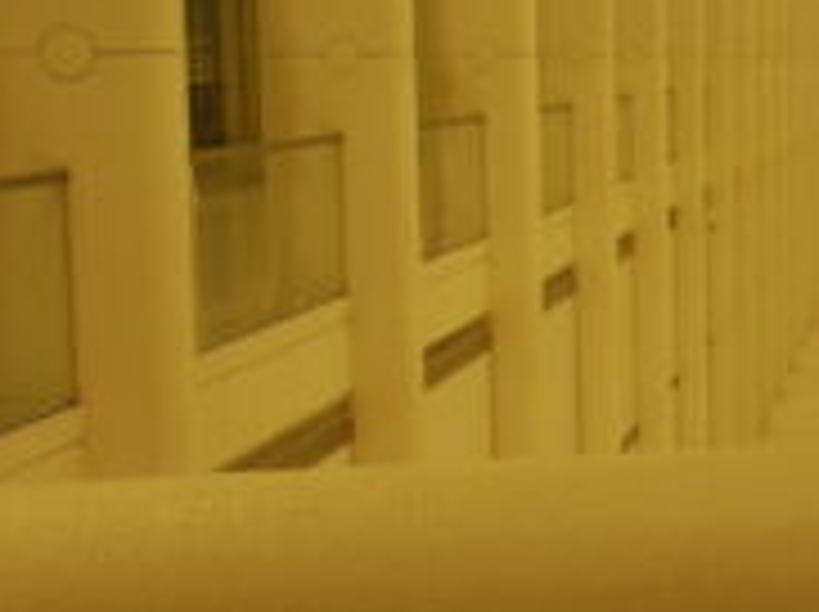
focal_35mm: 77
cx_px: 954
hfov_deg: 23.4
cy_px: 328
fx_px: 1819
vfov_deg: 19.1
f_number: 7.1
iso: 400
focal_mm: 18
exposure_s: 1/30
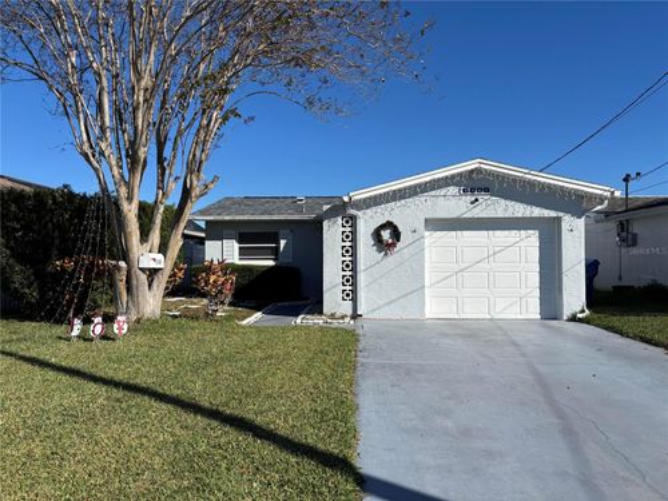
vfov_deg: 53.1
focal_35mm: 26
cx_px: 334
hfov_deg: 67.3
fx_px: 502
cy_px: 250
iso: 50
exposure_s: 1/5618
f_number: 1.6
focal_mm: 5.96
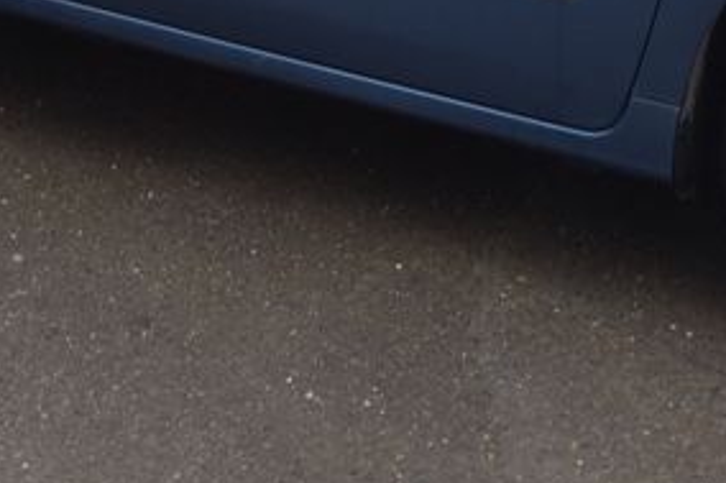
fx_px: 2036
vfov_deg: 12.6
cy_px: -328
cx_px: 429
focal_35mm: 101
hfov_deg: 20.2
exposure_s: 1/30
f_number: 4.5
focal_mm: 10.4
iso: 125
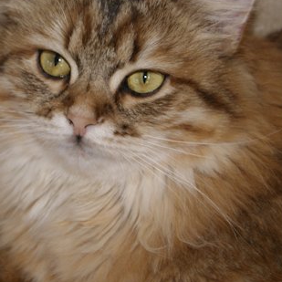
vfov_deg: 11.8
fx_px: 1363
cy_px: 113
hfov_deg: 11.8
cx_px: 107
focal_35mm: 148
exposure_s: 1/80
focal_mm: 55
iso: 400
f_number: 5.6
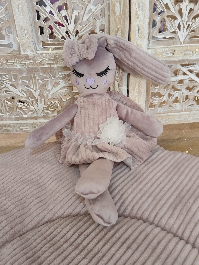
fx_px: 238
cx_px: 100
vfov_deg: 58.4
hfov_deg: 45.4
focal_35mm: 31
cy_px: 132
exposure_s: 1/33.3
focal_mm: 4.95
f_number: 1.9
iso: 832
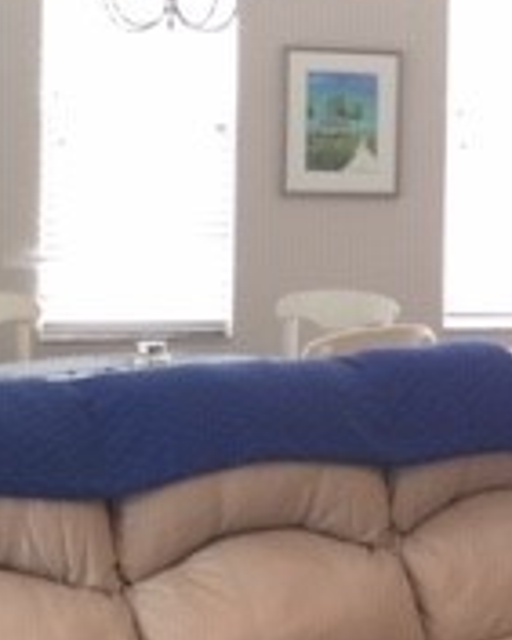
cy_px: 236
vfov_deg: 18.6
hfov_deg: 14.3
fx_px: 1949
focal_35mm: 103
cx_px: 686
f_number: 2.2
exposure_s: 1/30
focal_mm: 4.15
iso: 40
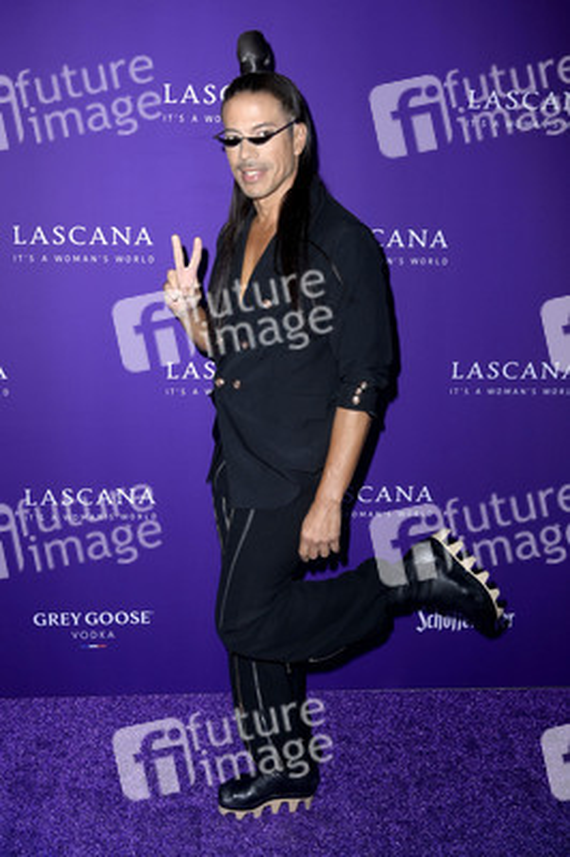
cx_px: 285
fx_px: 761
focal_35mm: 32
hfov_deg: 41.0
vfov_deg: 58.8
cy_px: 428
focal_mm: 32
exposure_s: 1/250
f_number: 5.6
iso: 800
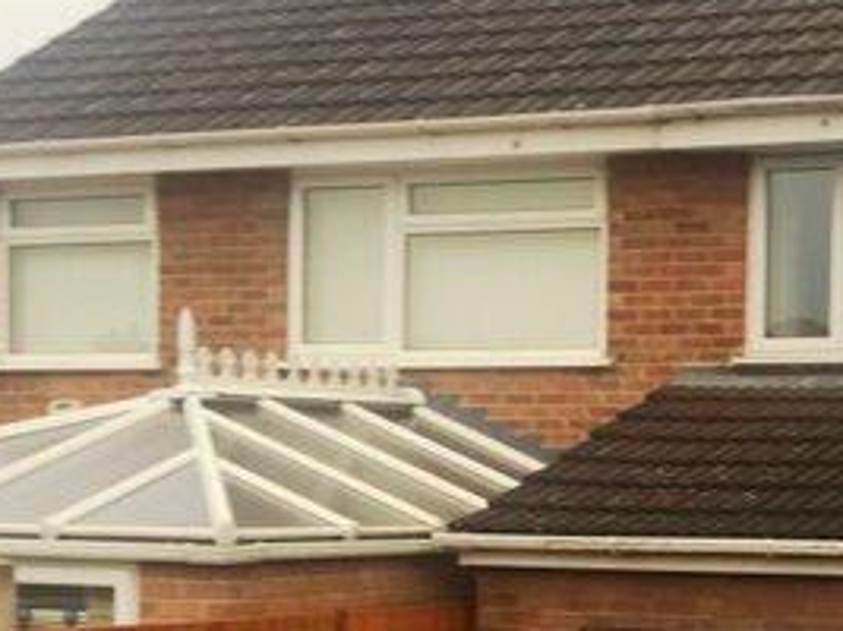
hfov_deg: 23.6
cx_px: 988
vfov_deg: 19.1
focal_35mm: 76
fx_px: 1850
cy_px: 554
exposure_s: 1/100
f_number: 2.2
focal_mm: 4.15
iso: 50
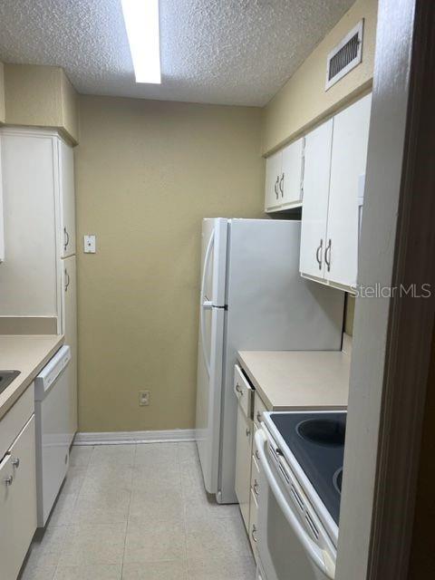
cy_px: 290
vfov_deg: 67.3
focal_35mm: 26
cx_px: 218
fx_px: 436
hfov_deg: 53.1
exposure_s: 1/120
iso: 64
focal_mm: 4.2
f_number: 1.6
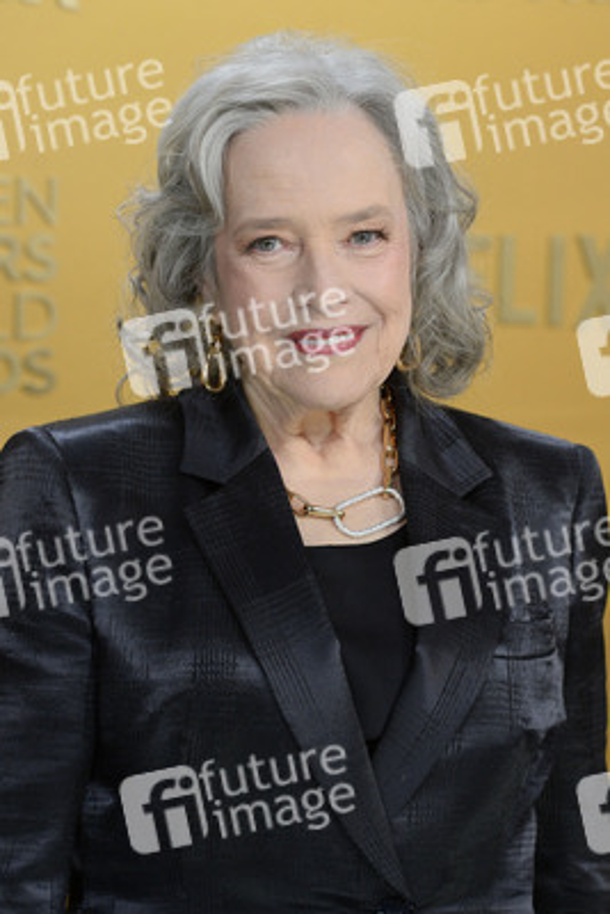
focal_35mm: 140
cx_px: 305
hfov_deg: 9.8
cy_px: 457
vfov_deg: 14.6
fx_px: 3555
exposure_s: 1/250
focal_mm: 140
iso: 2500
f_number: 5.6
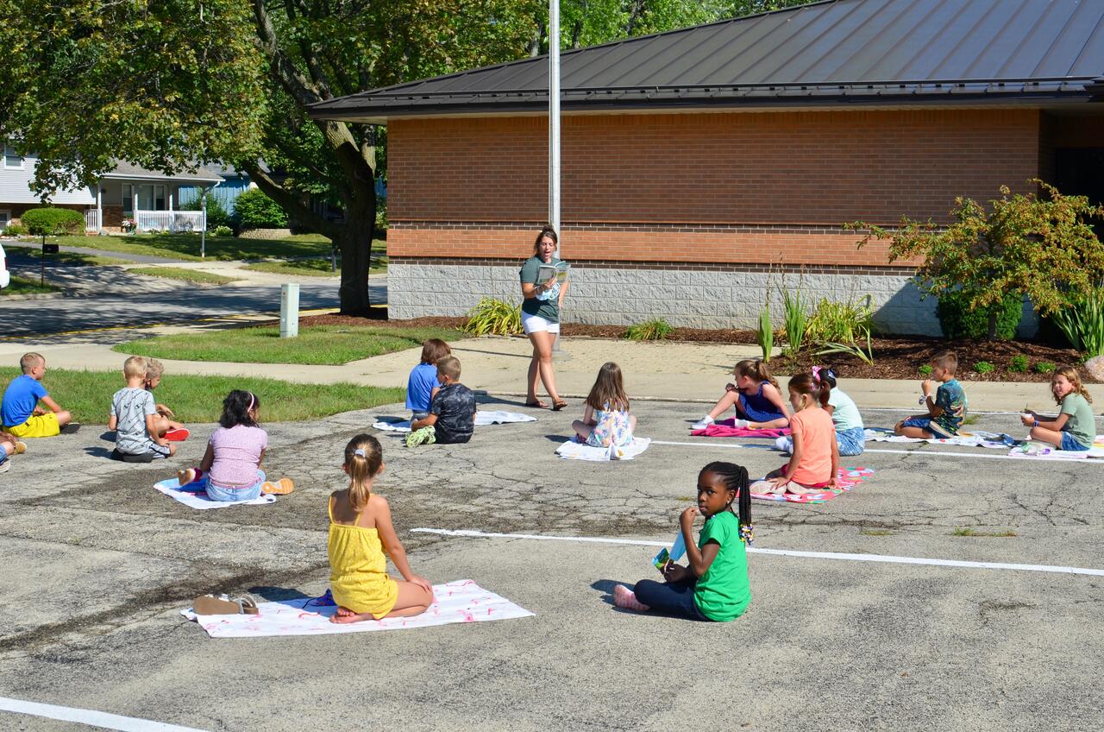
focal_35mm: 52
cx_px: 552
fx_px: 1607
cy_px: 366
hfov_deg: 37.9
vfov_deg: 25.6
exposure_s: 1/250
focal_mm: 35
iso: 100
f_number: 8
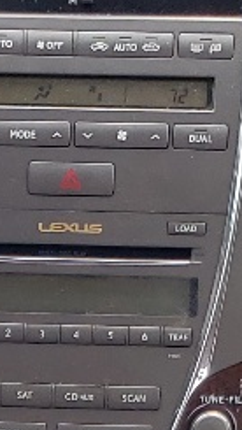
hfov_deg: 6.5
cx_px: 4
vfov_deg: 11.0
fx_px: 2108
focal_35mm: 185
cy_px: 716
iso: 50
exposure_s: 1/526
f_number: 1.5
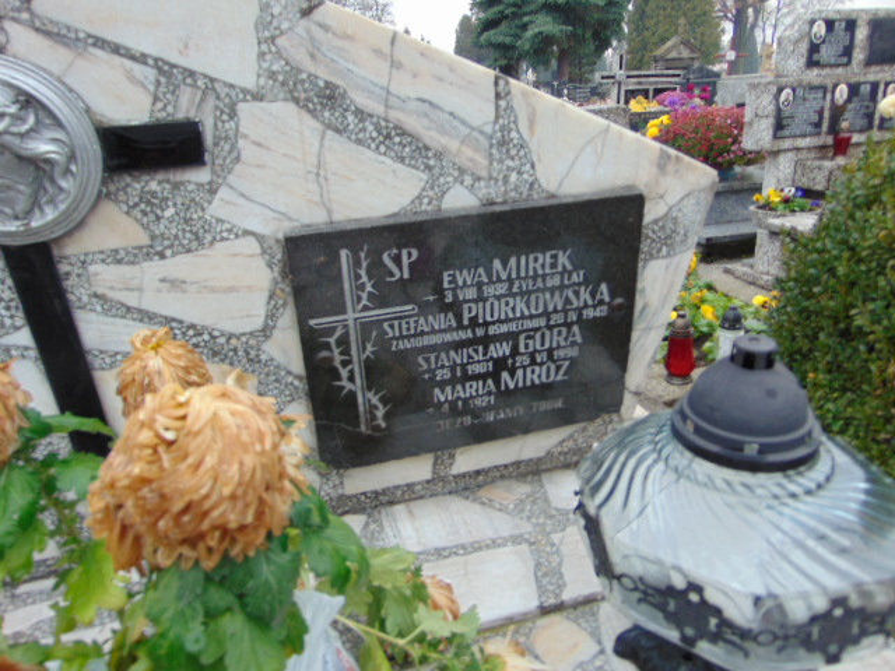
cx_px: 448
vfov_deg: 54.9
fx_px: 646
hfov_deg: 69.4
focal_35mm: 25
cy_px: 336
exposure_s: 1/80
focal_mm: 4.5
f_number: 3
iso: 80
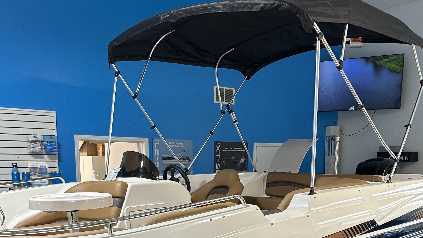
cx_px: 222
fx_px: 482
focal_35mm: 43
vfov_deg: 26.1
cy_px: 246
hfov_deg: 47.3
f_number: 1.78
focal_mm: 6.86
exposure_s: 1/60
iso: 125
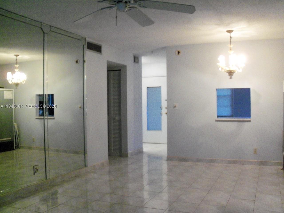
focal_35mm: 35
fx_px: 287
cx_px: 142
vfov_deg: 40.7
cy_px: 106
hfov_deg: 52.6
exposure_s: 1/30
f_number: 3
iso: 400
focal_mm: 6.3
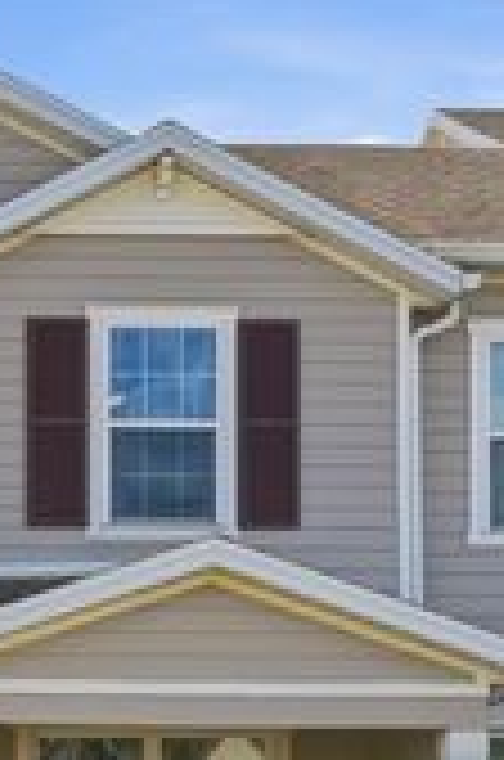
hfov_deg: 16.0
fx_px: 1750
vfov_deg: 23.6
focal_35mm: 83
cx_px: -14
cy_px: 731
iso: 100
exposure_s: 1/200
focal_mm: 10.3
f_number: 4.5
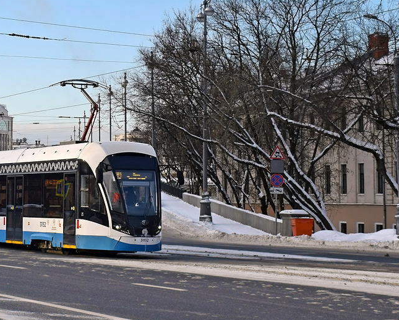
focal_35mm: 107
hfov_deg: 17.7
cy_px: 107
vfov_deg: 14.4
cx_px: 58
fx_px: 1264
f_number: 8
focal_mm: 35
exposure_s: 1/500
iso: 200
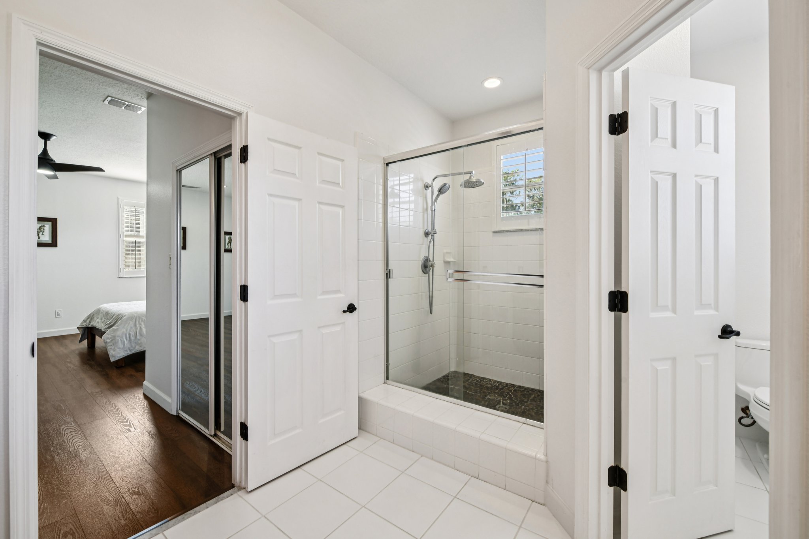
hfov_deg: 104.3
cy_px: 270
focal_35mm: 14
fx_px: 315
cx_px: 404
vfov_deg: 81.2
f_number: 8
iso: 400
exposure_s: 1/30
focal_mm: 14
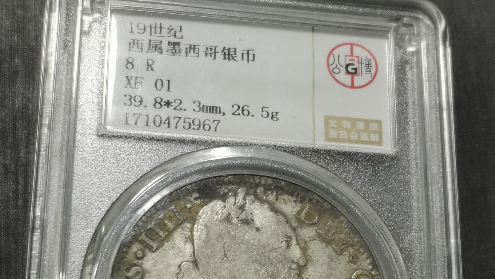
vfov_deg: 13.2
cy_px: 217
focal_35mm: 91
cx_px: 245
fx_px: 1195
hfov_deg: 23.4
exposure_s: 1/90
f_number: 1.8
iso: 80
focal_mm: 5.58
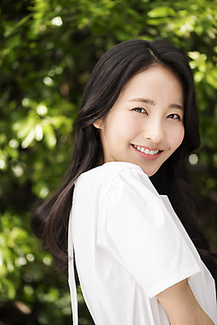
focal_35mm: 105
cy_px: 162
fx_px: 948
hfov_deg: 13.1
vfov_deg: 19.4
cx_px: 108
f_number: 4
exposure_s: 1/400
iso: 100
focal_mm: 105
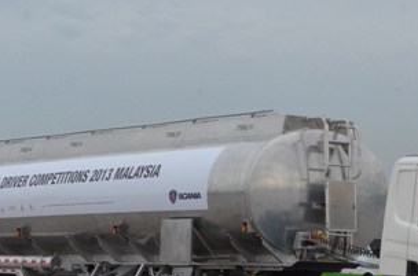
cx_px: 263
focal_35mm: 138
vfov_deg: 9.8
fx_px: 1602
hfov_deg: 14.9
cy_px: 229
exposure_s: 1/800
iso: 1600
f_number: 16
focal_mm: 35
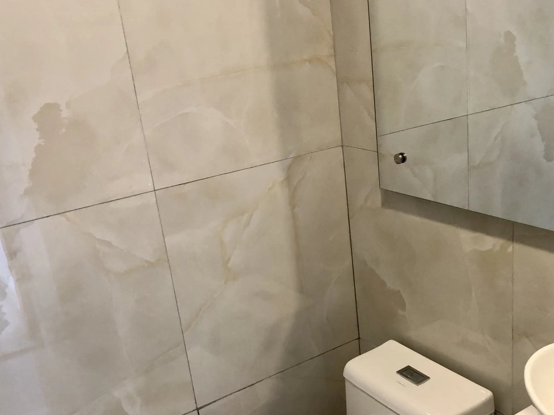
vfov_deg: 33.2
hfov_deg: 43.6
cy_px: 286
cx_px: 339
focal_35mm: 43
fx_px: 688
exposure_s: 1/15
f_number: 1.8
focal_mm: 3.99
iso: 50
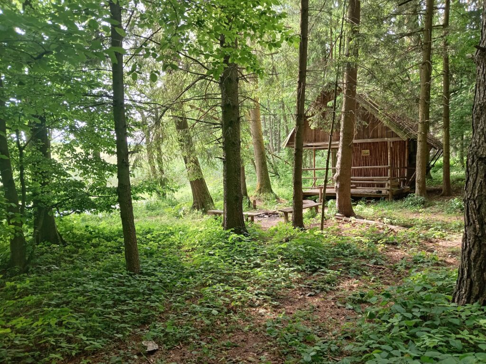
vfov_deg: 54.9
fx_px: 351
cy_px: 182
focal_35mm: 25
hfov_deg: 69.4
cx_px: 243
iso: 159
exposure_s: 1/33.3
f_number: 1.8
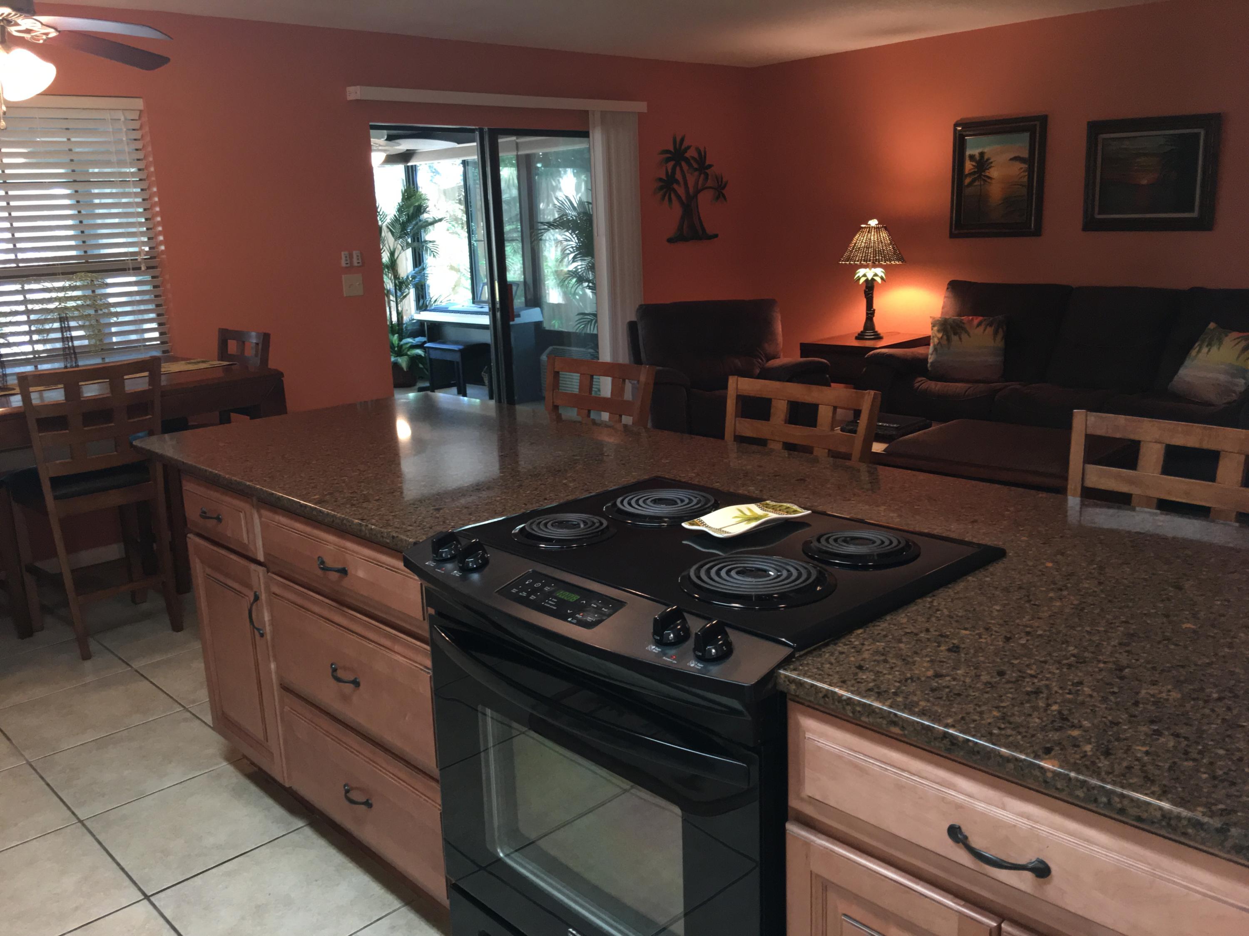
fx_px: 1046
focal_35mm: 29
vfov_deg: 48.2
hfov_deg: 61.7
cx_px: 624
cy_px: 468
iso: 125
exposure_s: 1/24
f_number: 2.2
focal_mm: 4.15
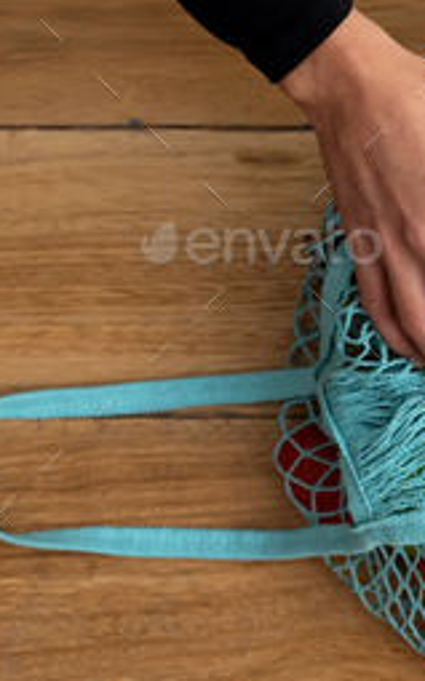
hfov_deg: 10.7
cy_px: 371
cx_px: 655
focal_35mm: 118
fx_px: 2191
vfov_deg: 17.7
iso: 500
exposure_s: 1/200
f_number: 5.6
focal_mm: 50
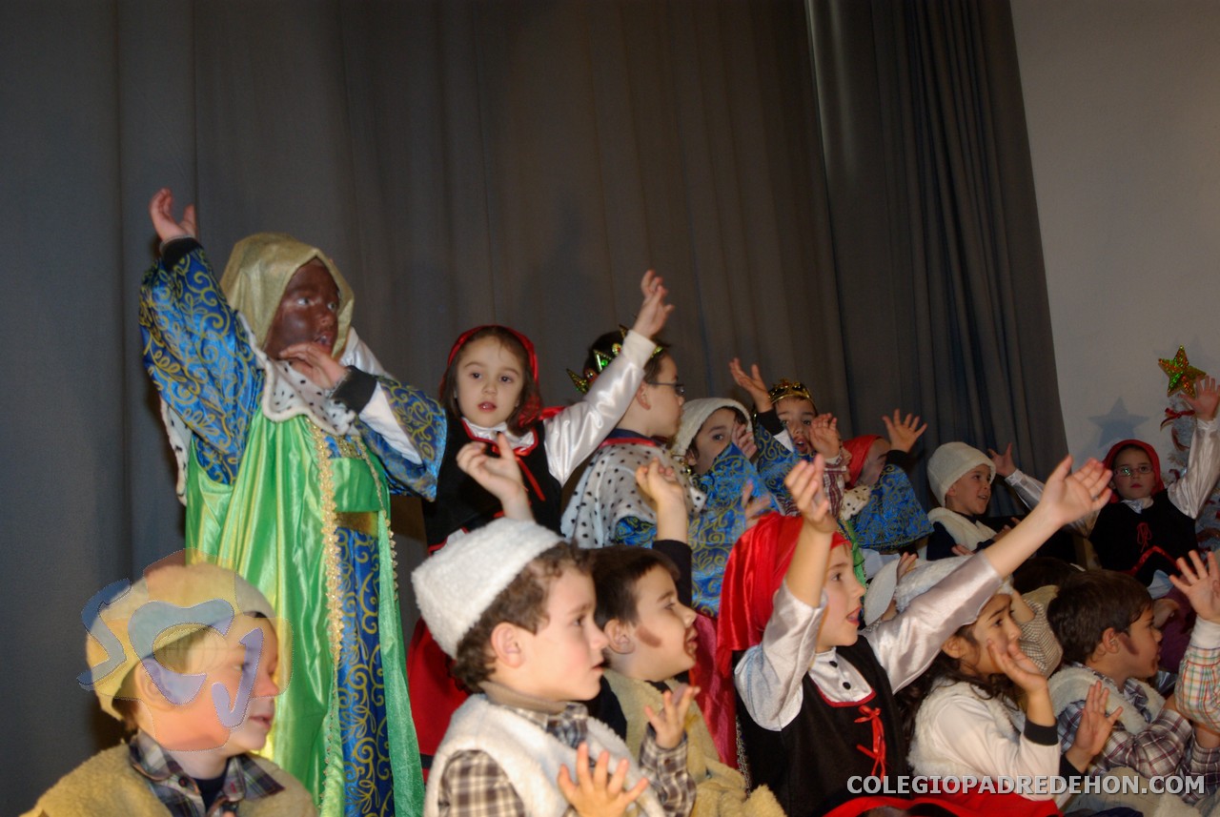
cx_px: 610
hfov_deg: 39.9
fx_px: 1680
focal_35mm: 50
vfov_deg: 27.3
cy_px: 408
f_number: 5.6
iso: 400
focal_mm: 33
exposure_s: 1/45
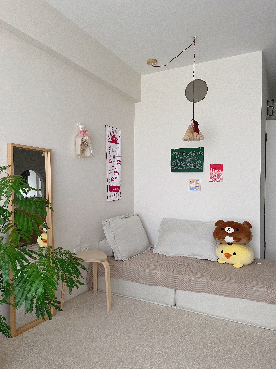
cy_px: 184
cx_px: 138
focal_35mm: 26
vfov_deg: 67.3
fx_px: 276
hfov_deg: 53.1
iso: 125
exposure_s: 1/70
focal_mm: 5.1
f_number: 1.6
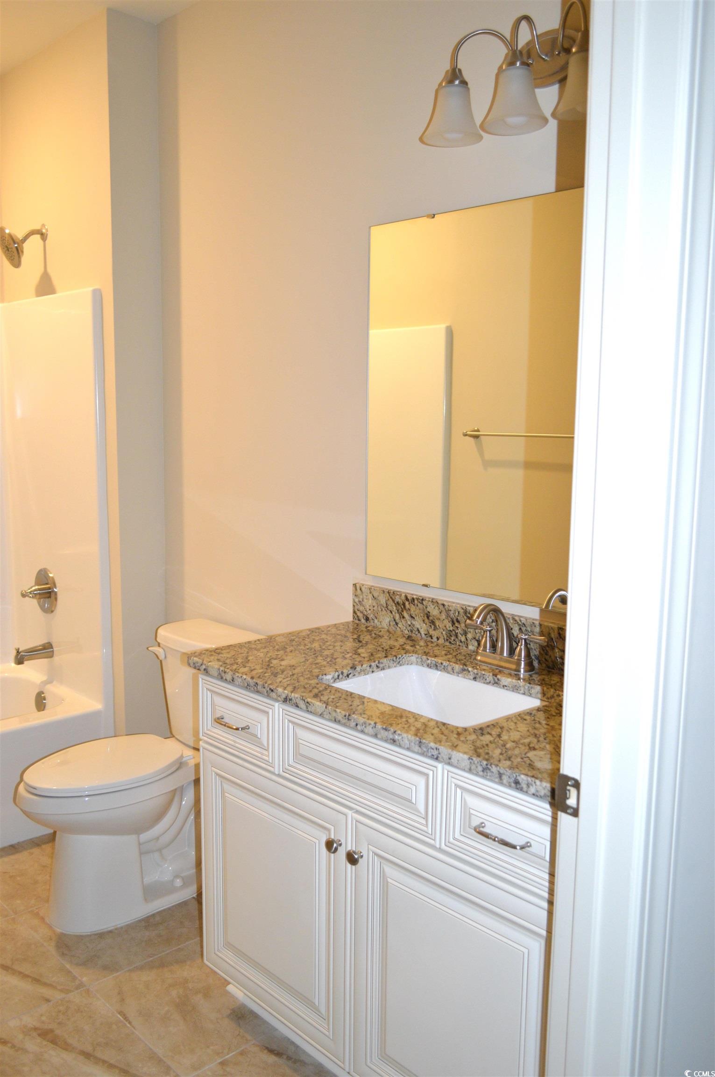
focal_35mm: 30
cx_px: 358
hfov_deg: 43.5
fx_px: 896
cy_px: 538
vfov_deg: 62.0
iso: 720
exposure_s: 1/60
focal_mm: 20
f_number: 3.8
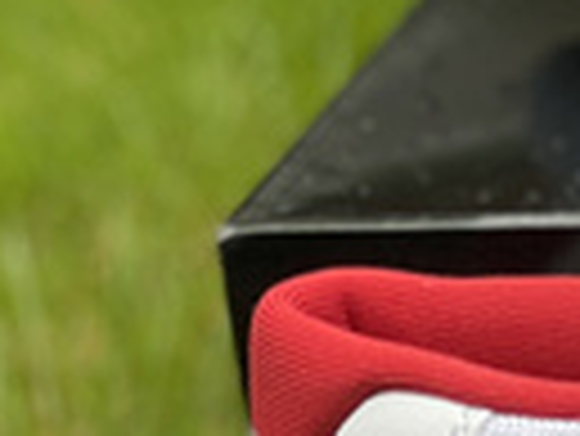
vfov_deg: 4.1
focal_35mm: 367
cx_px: 1394
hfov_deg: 5.2
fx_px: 6155
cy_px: 151
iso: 80
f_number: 2.2
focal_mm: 7.5
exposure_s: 1/121
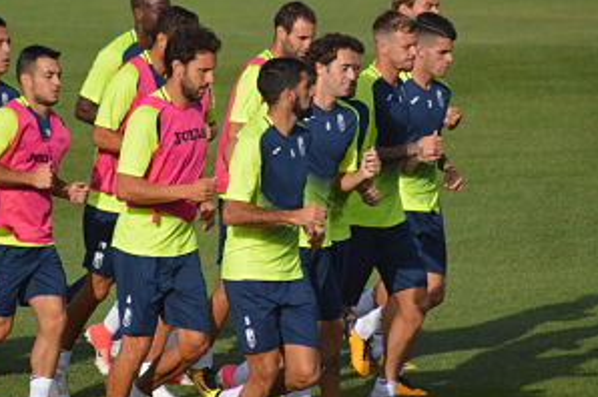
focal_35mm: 604
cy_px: 203
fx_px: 10022
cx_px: 247
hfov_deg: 3.4
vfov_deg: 2.3
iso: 400
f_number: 5.6
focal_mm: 300
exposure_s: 1/2000
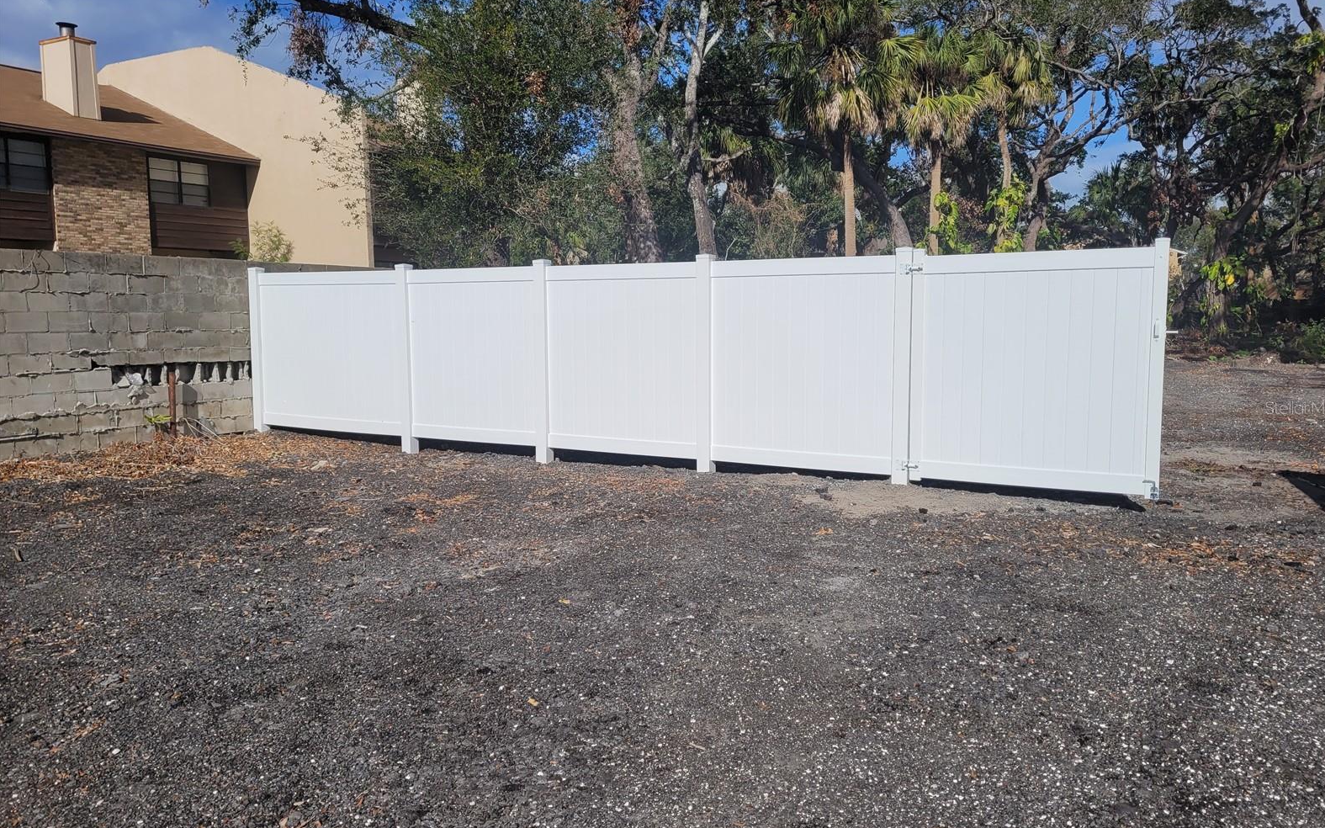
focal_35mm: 28
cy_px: 407
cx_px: 671
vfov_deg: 44.5
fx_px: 1011
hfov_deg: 66.5
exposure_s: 1/6003
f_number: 1.8
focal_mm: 5.4
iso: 40
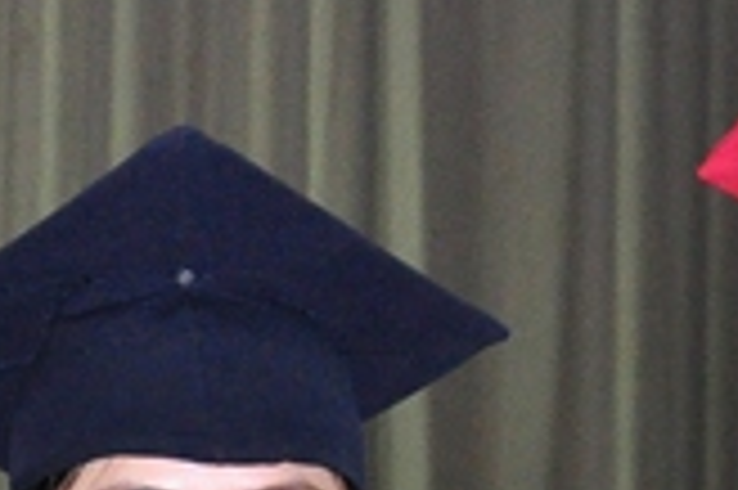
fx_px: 4198
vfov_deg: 6.5
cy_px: 897
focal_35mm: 205
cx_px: 608
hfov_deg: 10.0
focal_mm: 28
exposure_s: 1/125
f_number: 5.6
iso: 1250
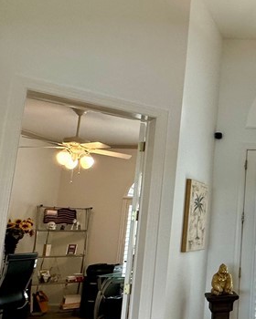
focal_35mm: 40
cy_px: 171
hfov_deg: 30.1
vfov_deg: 45.8
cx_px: 329
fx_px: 379
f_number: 2.2
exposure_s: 1/120
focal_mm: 2.22
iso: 160
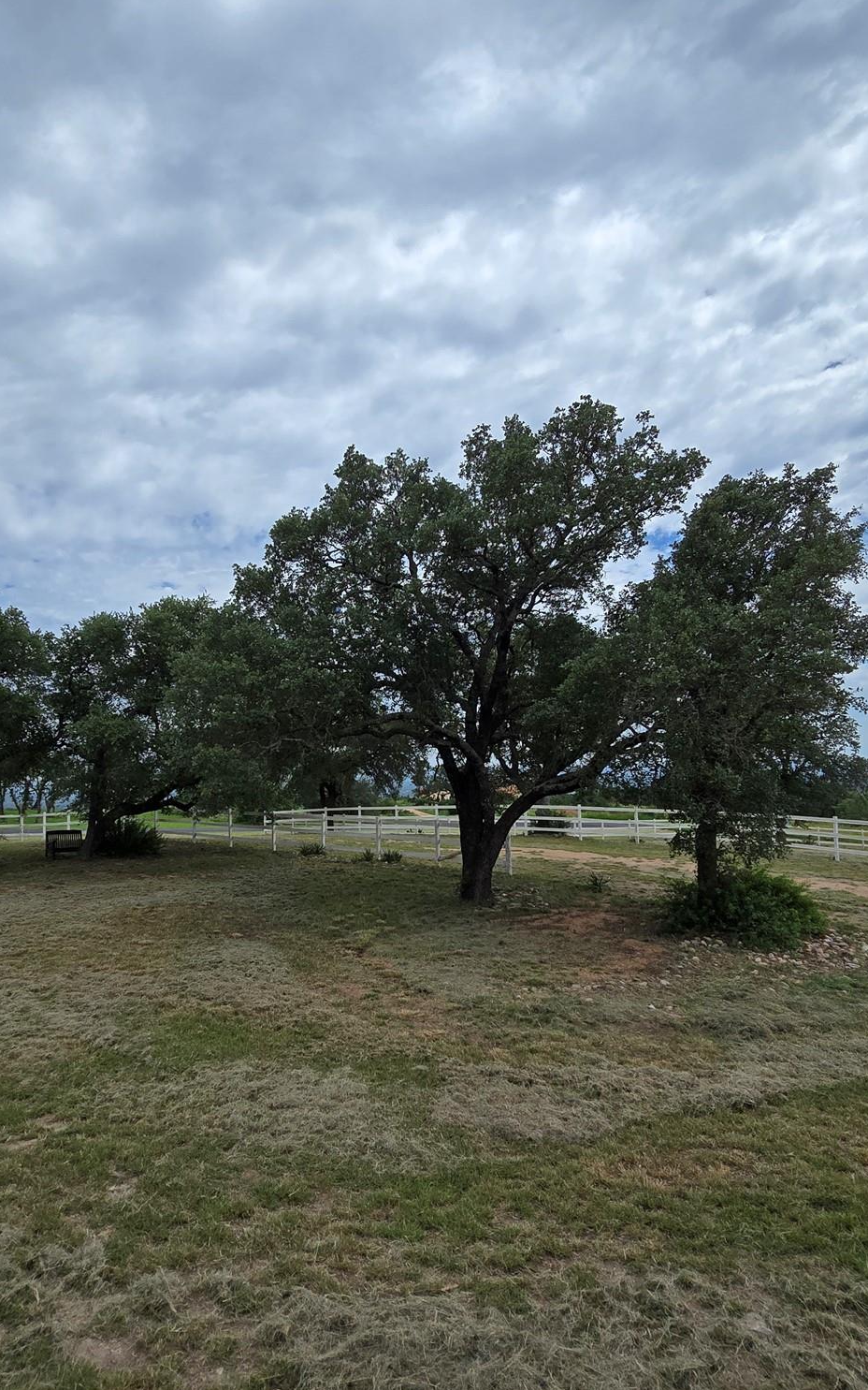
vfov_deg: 88.0
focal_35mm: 19
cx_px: 400
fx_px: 719
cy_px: 698
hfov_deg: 62.1
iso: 50
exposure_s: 1/4021
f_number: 2.2
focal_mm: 2.2
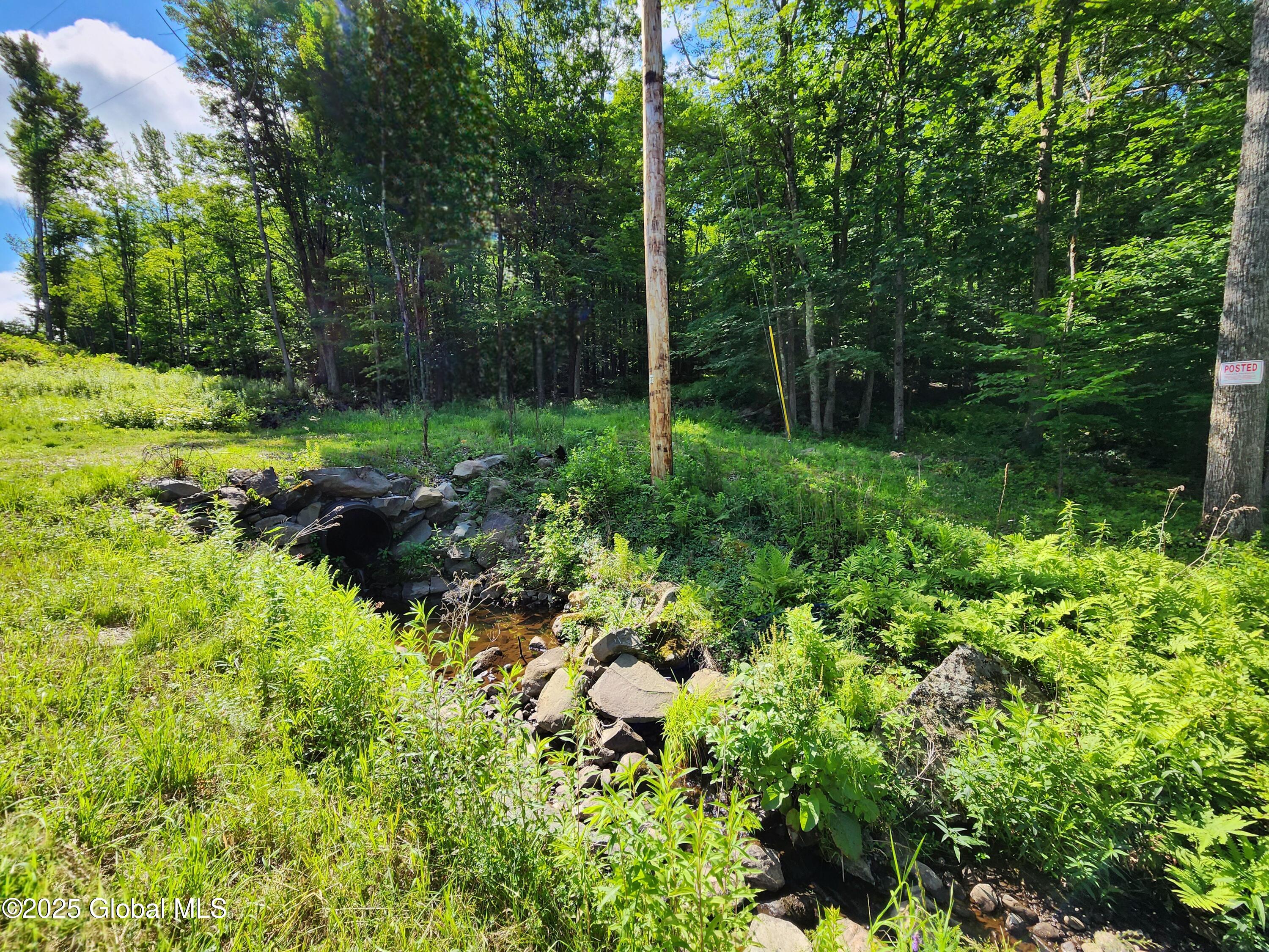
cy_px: 476
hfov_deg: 106.2
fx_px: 477
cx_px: 634
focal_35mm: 13
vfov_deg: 89.9
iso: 50
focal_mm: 2.2
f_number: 2.2
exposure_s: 1/833
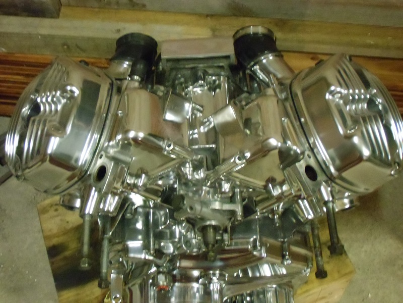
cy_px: 152
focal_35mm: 47
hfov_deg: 40.4
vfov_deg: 30.9
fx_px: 547
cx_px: 202
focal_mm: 8.29
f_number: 4.2
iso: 800
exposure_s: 1/8
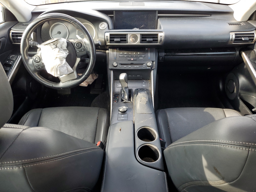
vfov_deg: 53.1
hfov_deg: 67.3
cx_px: 128
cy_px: 96
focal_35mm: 26
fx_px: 192
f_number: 1.5
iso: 50
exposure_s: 1/128
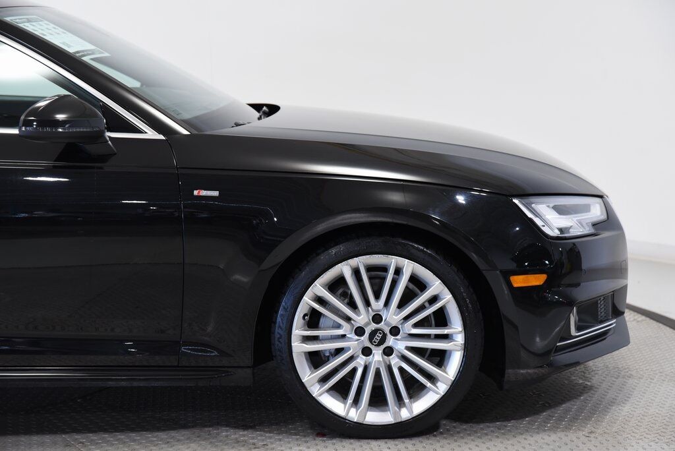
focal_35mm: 70
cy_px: 226
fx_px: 1313
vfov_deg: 19.5
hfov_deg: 28.8
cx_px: 338
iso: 1600
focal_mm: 70
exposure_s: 1/80
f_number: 4.5
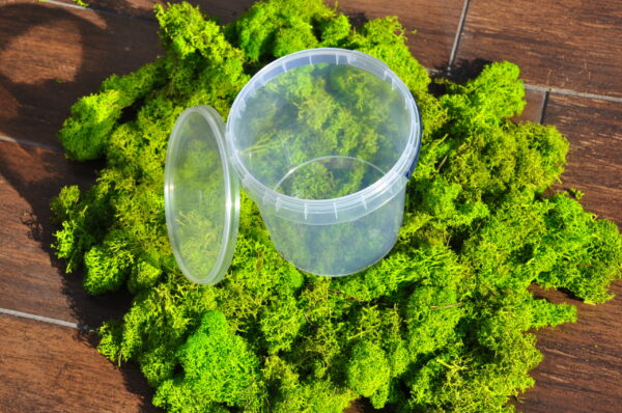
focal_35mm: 68
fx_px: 1164
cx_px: 311
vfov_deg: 20.1
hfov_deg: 29.9
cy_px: 206
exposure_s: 1/400
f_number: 10
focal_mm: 45
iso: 200
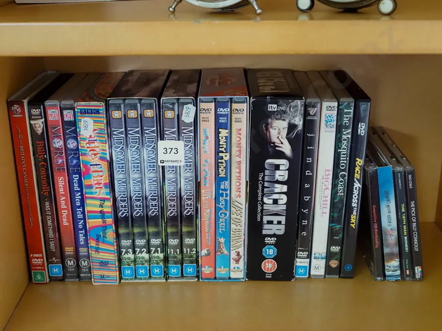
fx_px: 613
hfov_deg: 39.7
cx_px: 221
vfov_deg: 30.3
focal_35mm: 48
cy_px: 166
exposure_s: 1/40
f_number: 5.6
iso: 3200
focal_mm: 24
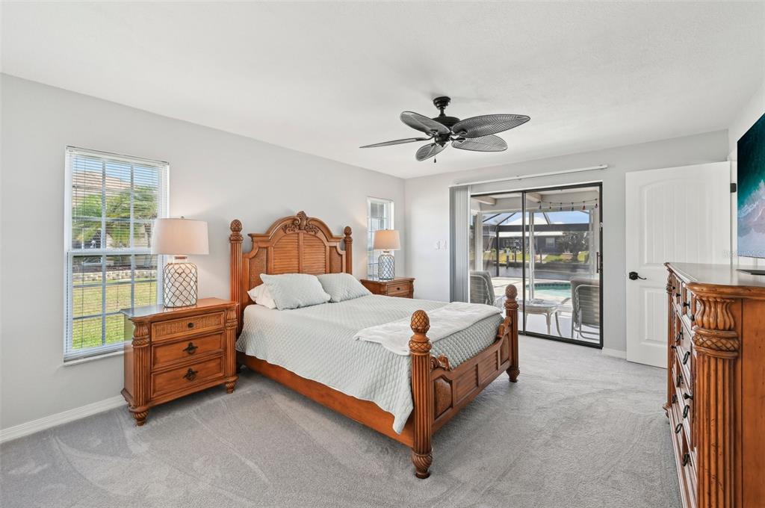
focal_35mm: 14
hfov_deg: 104.3
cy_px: 254
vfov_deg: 81.1
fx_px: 297
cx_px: 382
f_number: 8
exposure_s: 1/60
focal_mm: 14
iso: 400
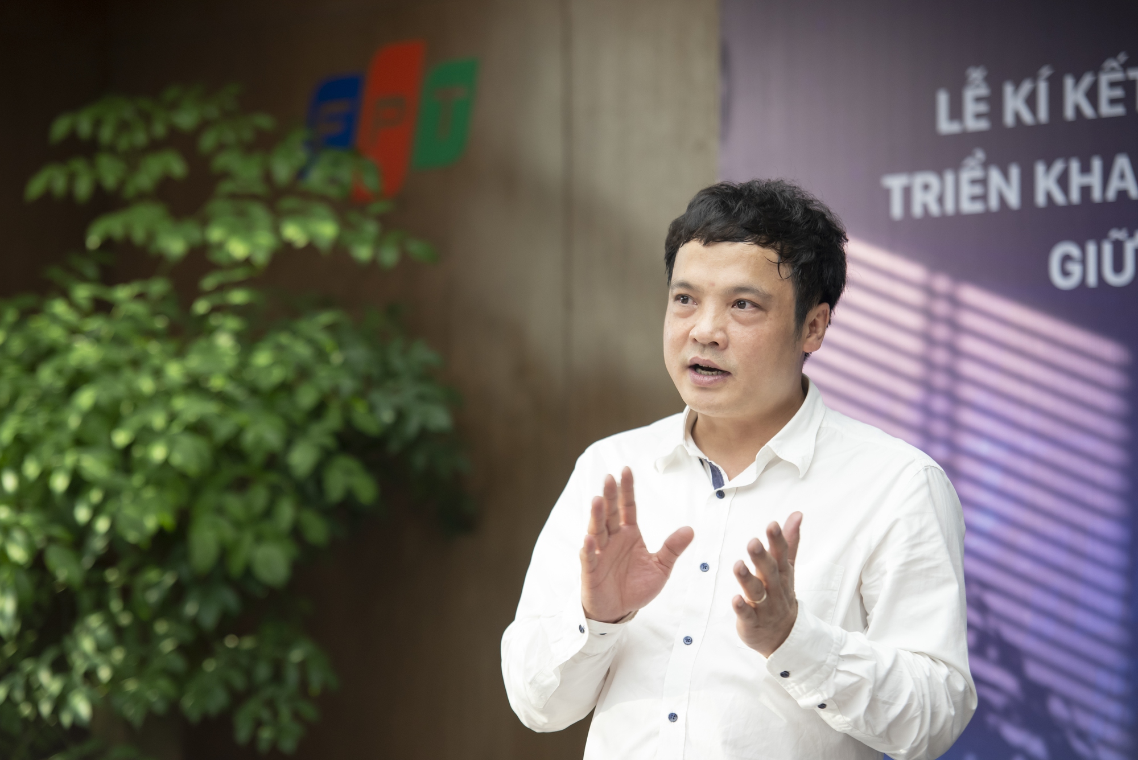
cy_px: 380
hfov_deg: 20.4
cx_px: 569
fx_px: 3162
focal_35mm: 100
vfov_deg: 13.7
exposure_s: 1/250
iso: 1000
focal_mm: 100
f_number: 3.5
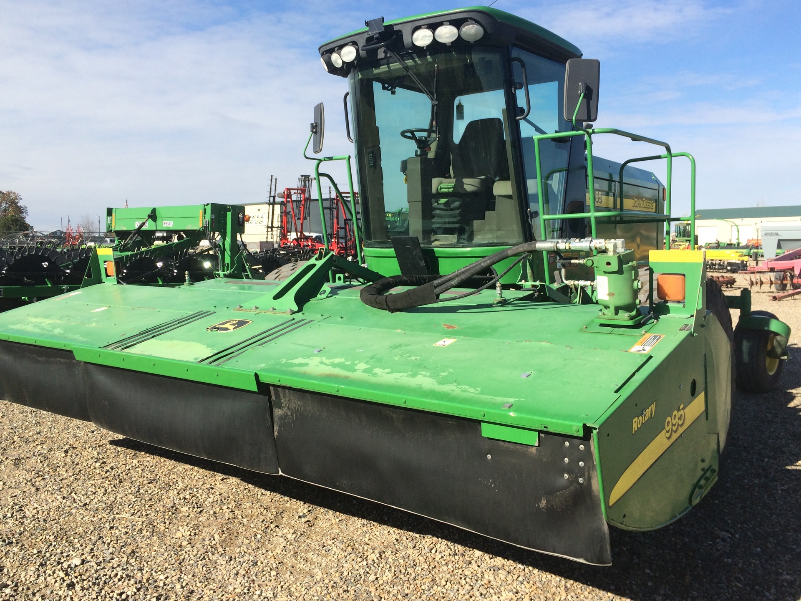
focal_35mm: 32
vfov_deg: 44.2
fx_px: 740
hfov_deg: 56.8
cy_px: 298
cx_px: 412
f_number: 2.2
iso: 40
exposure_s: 1/2053
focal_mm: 4.12
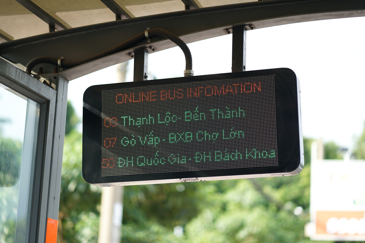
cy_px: 122
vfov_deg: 16.1
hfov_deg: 23.9
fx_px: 862
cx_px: 182
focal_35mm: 85
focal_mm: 85
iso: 125
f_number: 1.8
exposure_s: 1/640
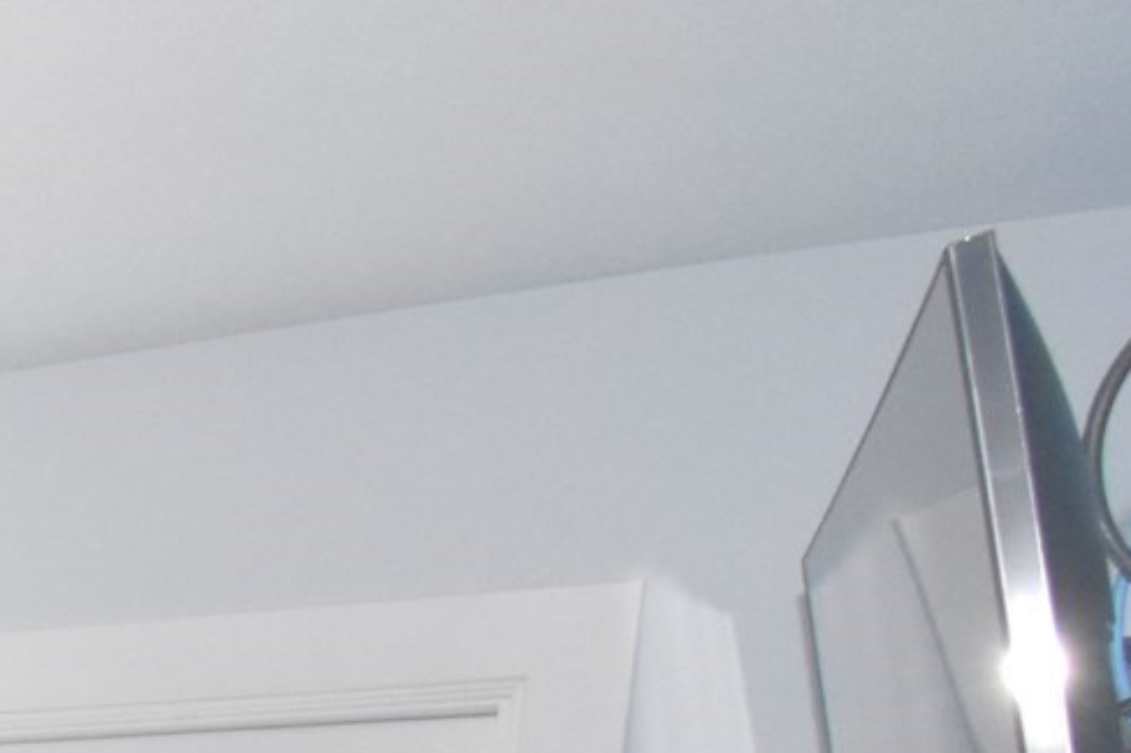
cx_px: -1064
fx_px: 1978
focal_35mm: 63
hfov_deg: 19.7
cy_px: 1324
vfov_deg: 17.7
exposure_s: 1/125
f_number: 16
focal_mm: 10
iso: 2500
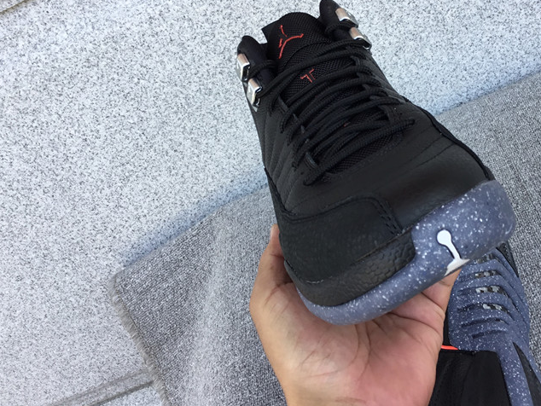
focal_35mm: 44
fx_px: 688
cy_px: 149
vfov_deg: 32.7
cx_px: 353
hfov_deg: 42.4
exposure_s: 1/120
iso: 25
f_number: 2.4
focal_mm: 3.3
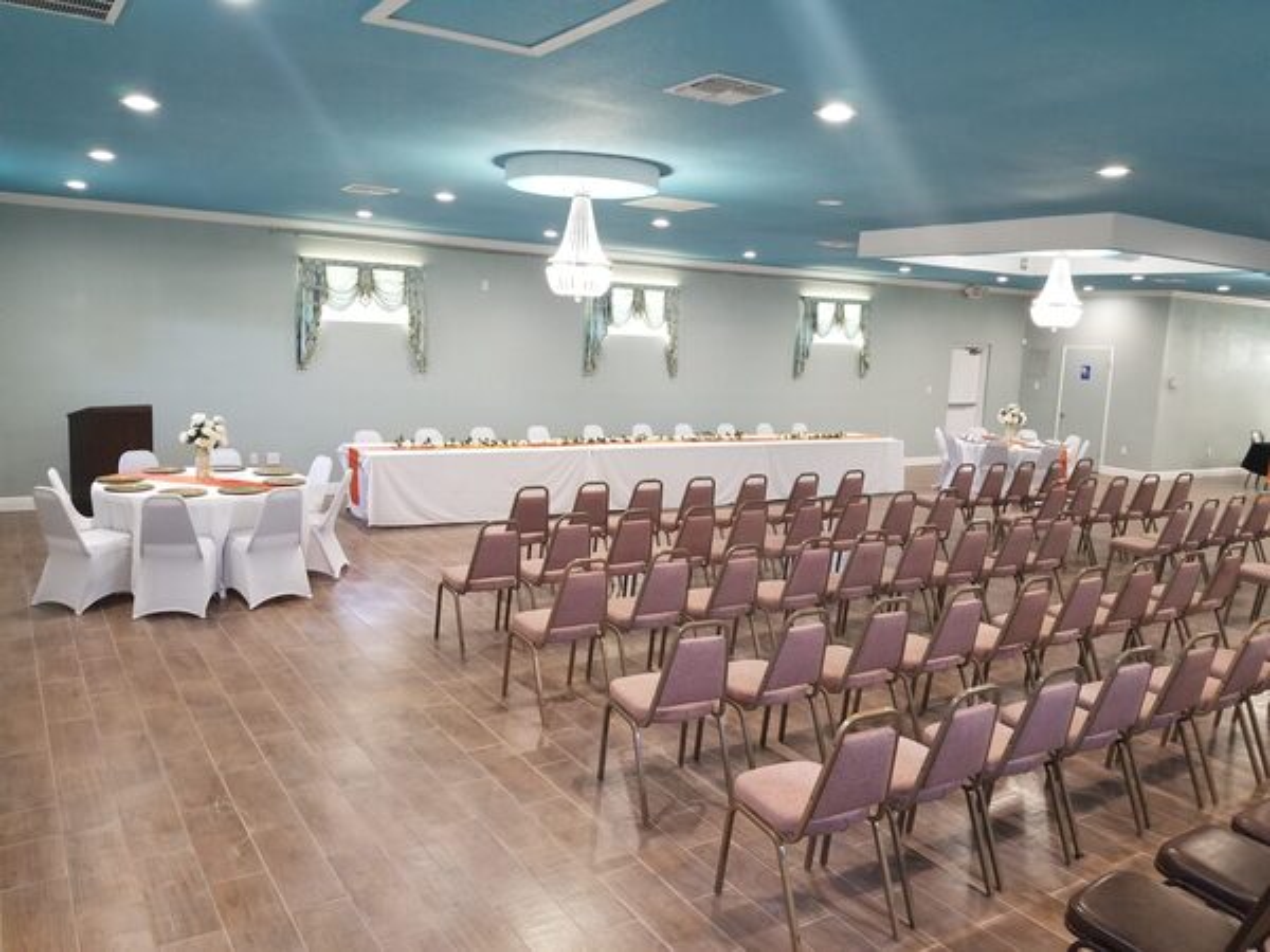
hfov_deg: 67.3
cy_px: 476
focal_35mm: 26
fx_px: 954
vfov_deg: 53.1
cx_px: 635
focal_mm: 4.3
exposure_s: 1/24
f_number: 1.7
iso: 200
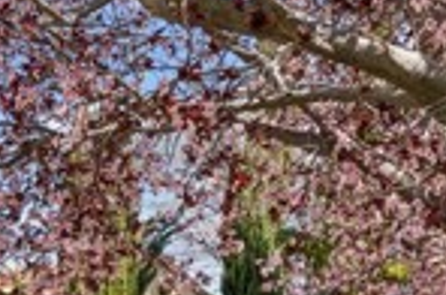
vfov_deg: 15.8
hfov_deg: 25.3
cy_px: 455
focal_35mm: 78
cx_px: 69
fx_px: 970
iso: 100
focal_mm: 18.1
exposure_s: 1/20
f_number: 22
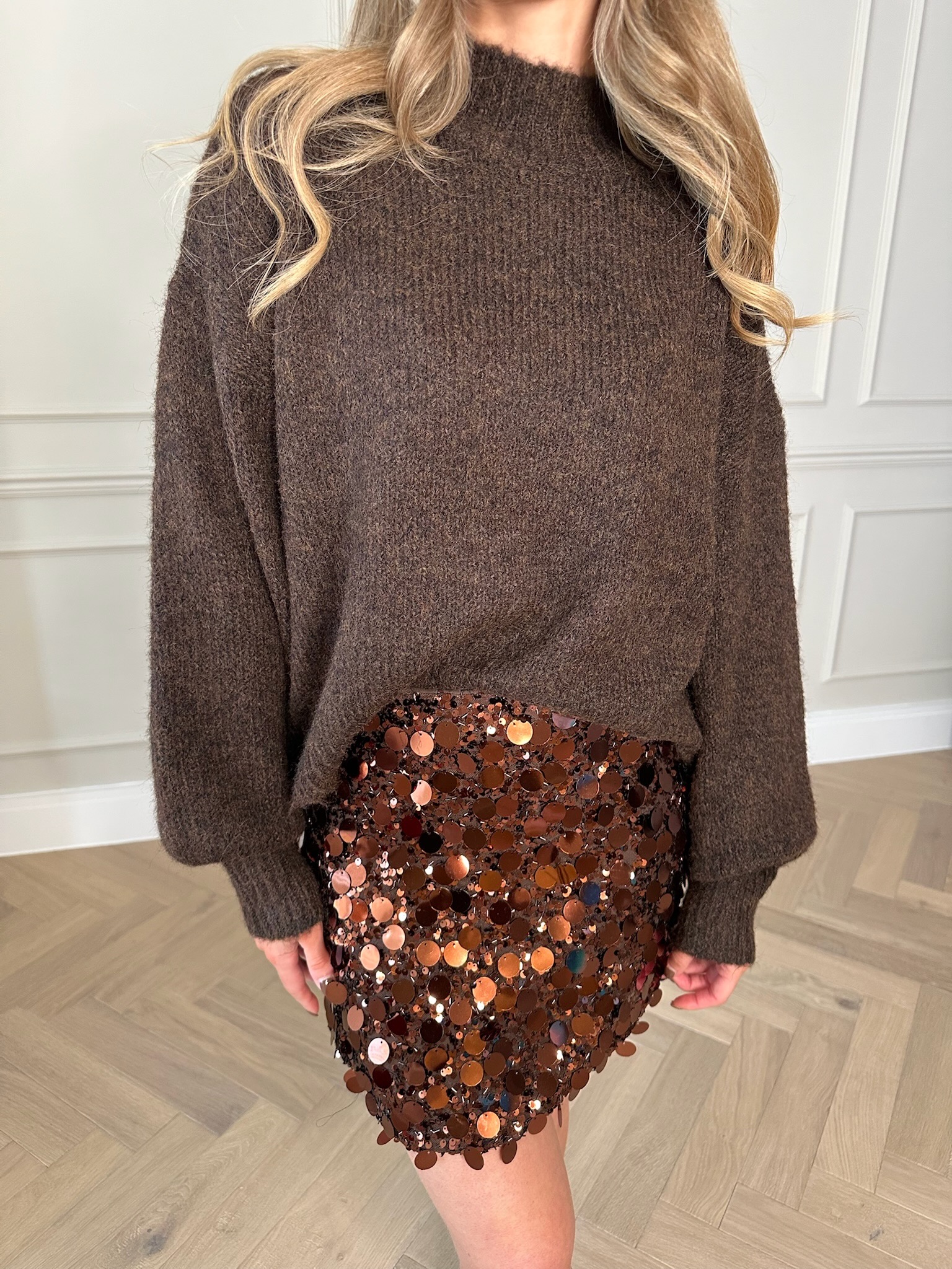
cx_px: 476
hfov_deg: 56.8
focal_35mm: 24
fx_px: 880
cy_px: 634
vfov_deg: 71.6
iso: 320
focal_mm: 6.86
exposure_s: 1/60
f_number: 1.78
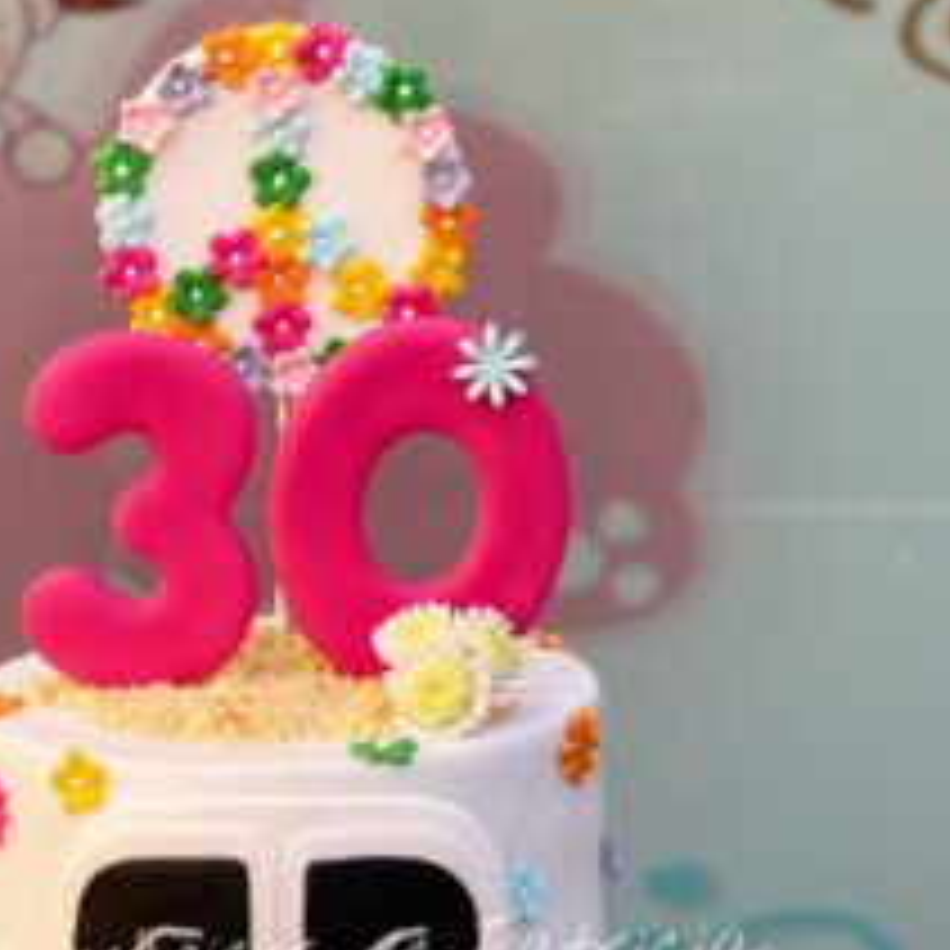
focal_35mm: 94
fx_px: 2919
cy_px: 849
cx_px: 281
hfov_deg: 18.4
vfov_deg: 18.2
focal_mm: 6
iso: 20
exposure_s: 1/470
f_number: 2
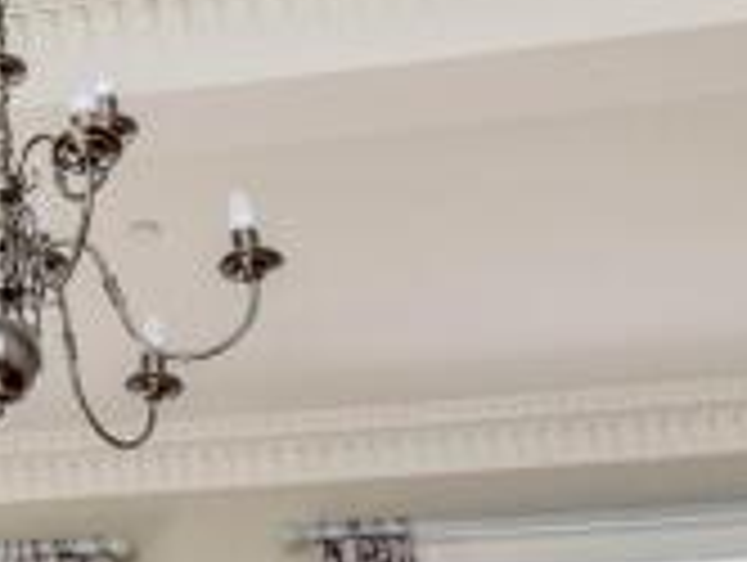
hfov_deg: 27.4
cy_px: 29
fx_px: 1426
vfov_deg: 21.7
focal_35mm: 66
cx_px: -32
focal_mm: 16
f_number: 8
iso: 800
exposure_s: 1/160
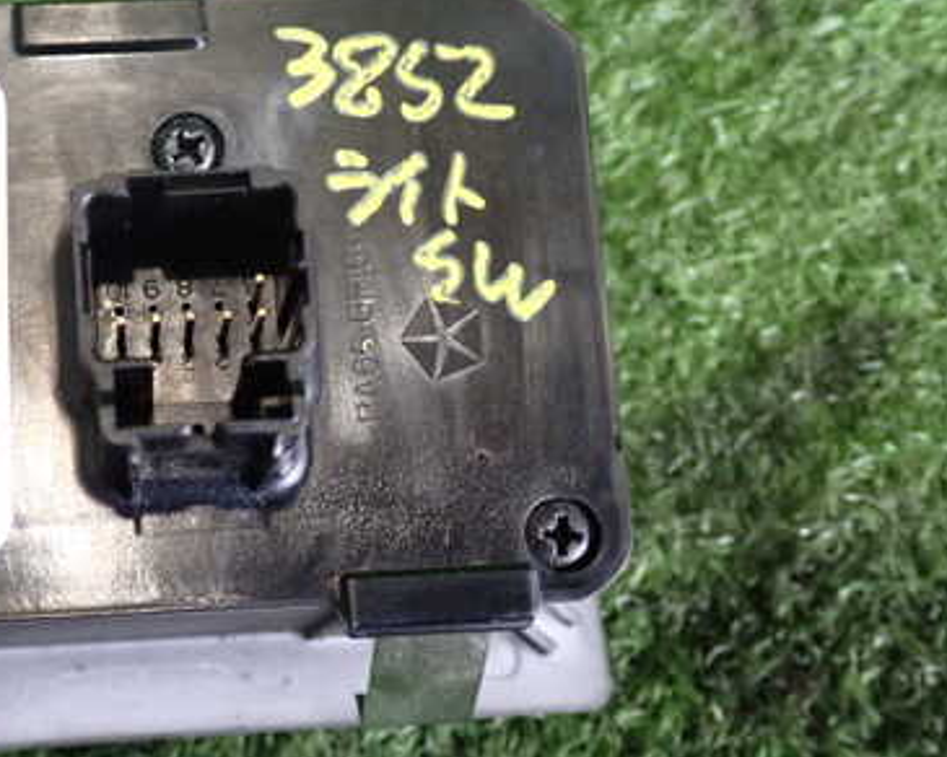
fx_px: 1710
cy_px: 386
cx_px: 205
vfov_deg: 25.0
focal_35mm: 61
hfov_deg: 30.3
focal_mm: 6.83
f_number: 2.7
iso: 800
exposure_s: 1/50
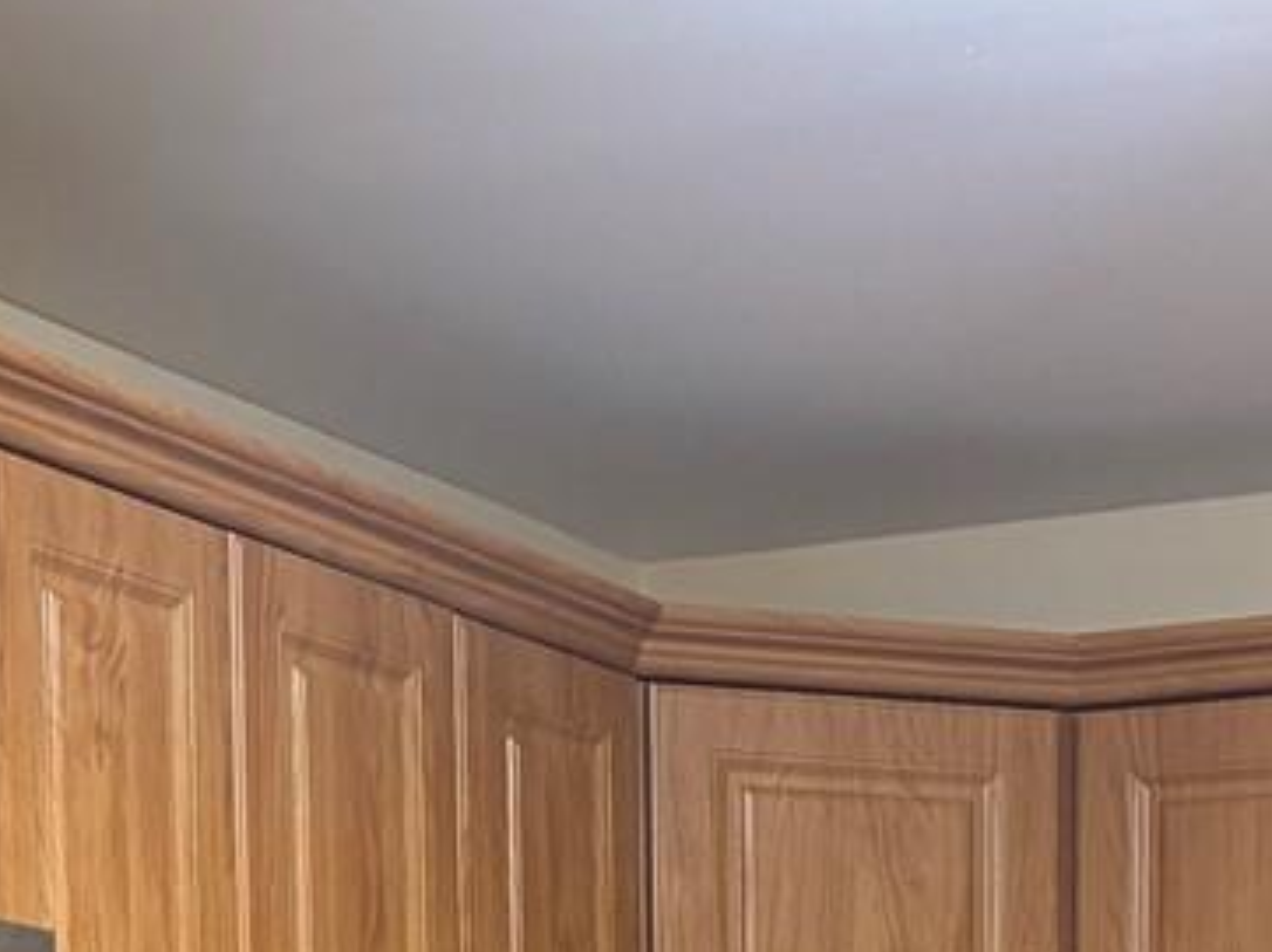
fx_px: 4223
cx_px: 1051
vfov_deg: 11.7
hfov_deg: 17.0
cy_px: 1841
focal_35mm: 115
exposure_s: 1/60
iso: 250
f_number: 1.6
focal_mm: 5.96
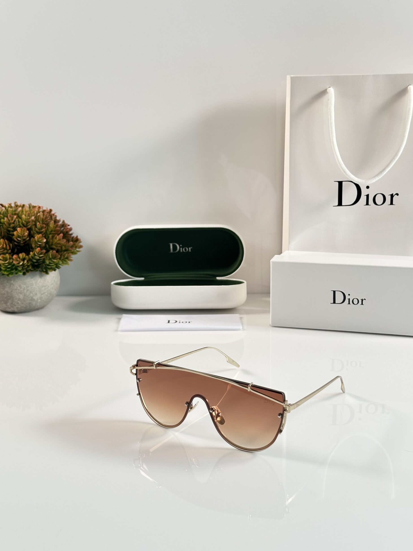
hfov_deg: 29.1
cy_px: 285
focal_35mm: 50
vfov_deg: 38.2
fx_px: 796
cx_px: 212
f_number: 1.78
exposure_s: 1/100
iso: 80
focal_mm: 6.86
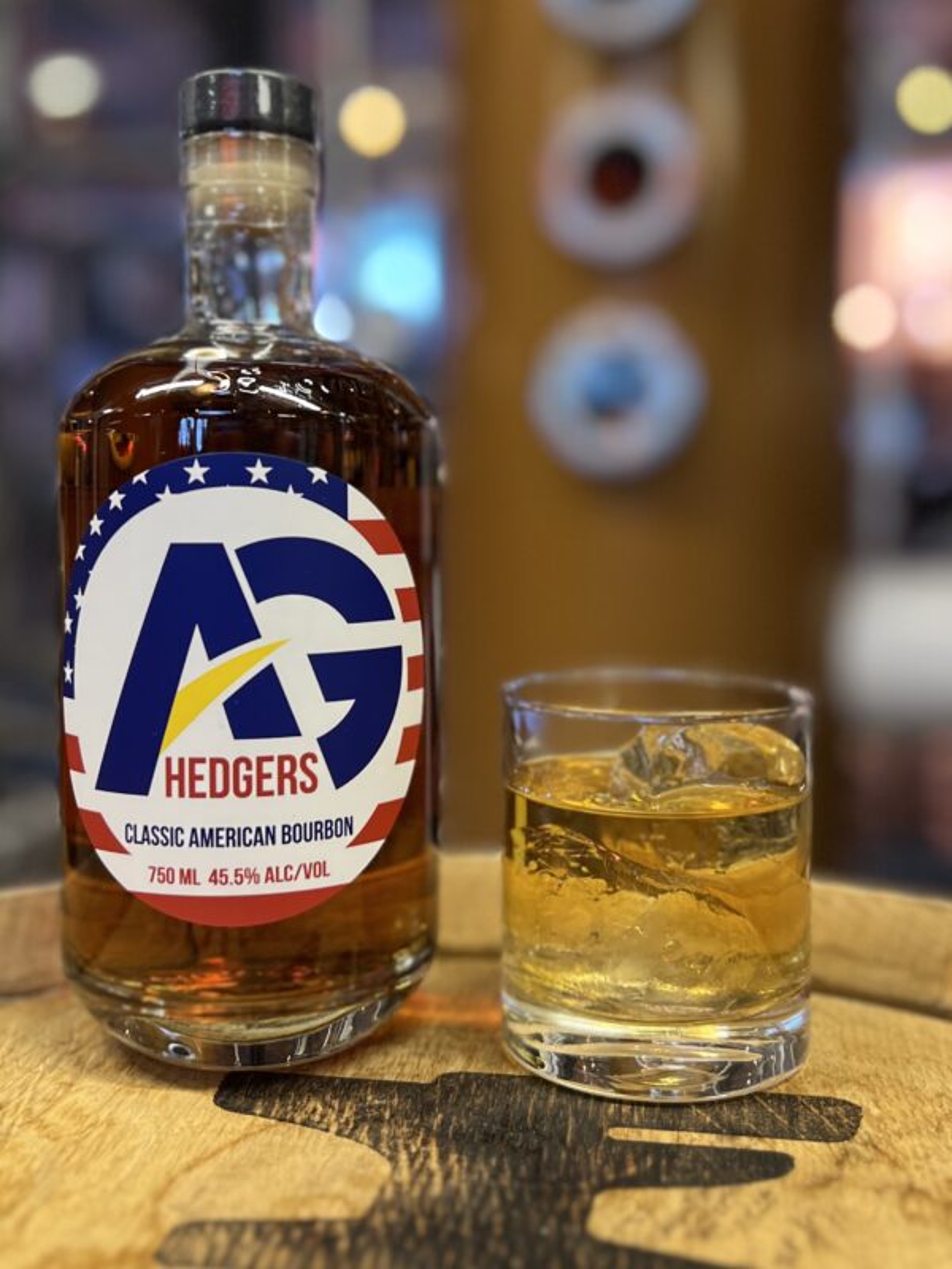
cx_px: 476
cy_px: 634
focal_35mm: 26
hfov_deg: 53.1
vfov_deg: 67.3
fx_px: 953
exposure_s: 1/60
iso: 200
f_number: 1.5
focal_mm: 5.7
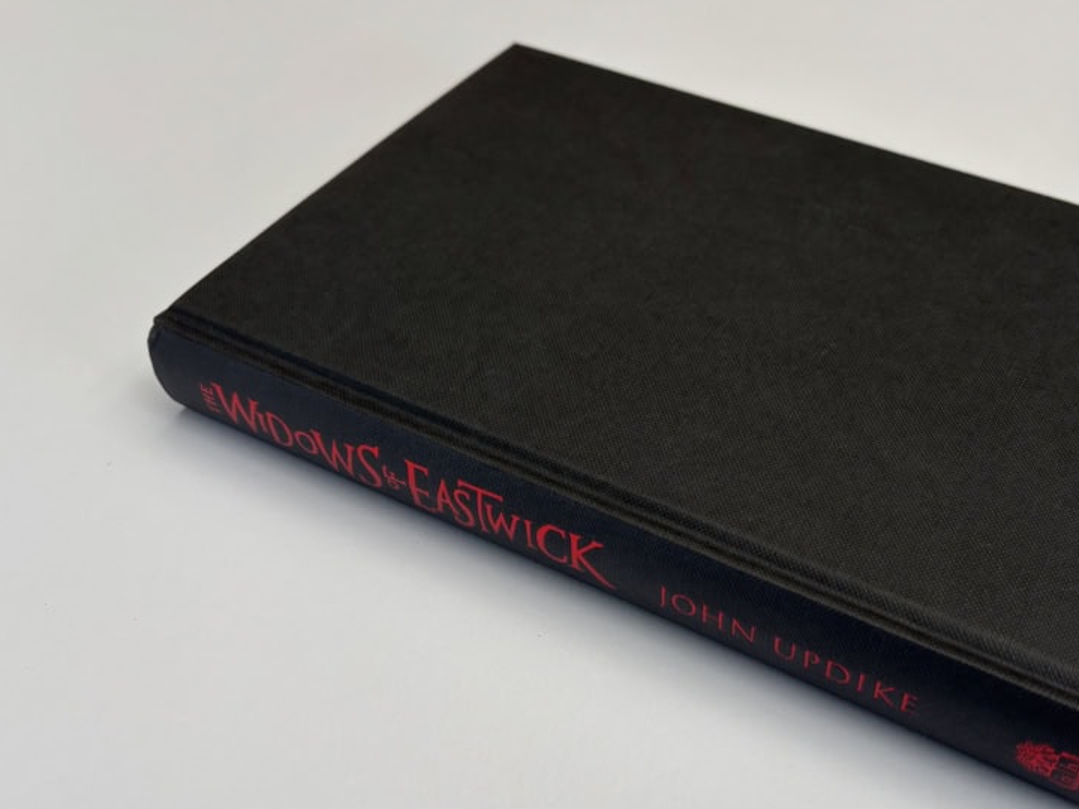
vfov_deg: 38.5
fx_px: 1153
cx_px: 692
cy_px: 496
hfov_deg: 49.5
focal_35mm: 37
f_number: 1.6
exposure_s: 1/413
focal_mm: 6
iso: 50
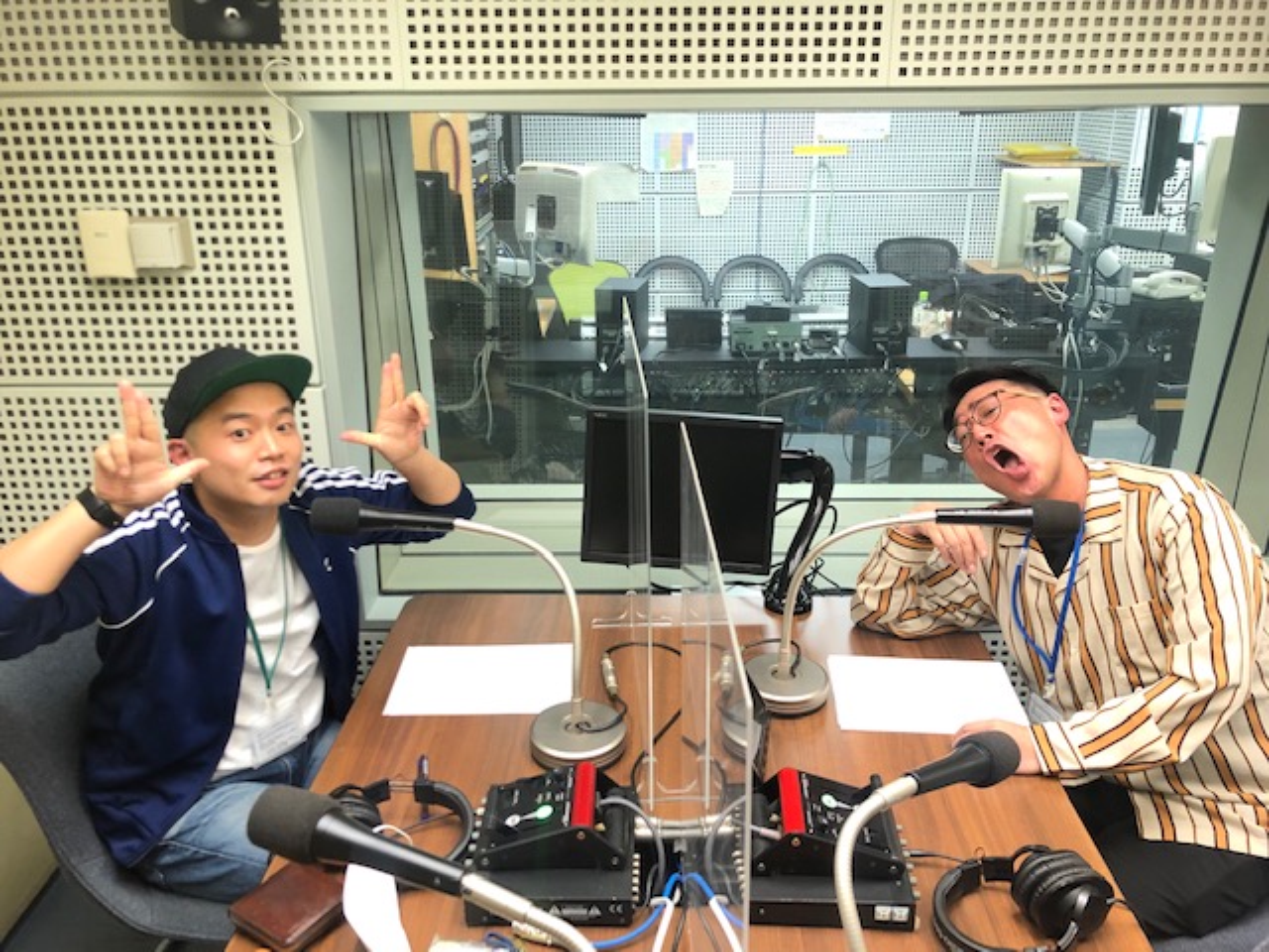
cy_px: 476
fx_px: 1026
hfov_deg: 63.4
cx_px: 634
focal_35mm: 28
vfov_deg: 49.7
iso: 64
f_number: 1.8
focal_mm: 4
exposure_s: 1/17
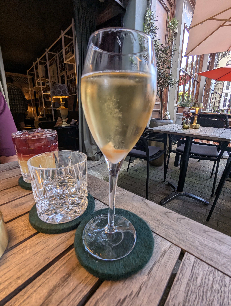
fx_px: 142
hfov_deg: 78.2
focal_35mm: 16
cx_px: 116
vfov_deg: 94.4
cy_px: 153
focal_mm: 2.35
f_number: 2.2
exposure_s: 1/64.5
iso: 85
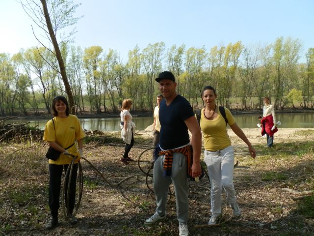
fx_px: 254
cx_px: 157
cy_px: 118
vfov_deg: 49.7
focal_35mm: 28
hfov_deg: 63.4
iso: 64
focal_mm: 5
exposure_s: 1/640
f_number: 3.1
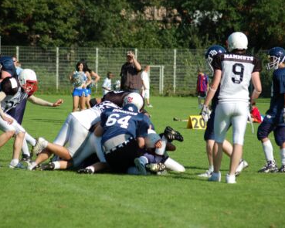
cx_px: 136
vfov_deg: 6.0
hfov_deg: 7.5
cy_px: 114
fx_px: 2184
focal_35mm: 259
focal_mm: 150
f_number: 5
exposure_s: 1/1250
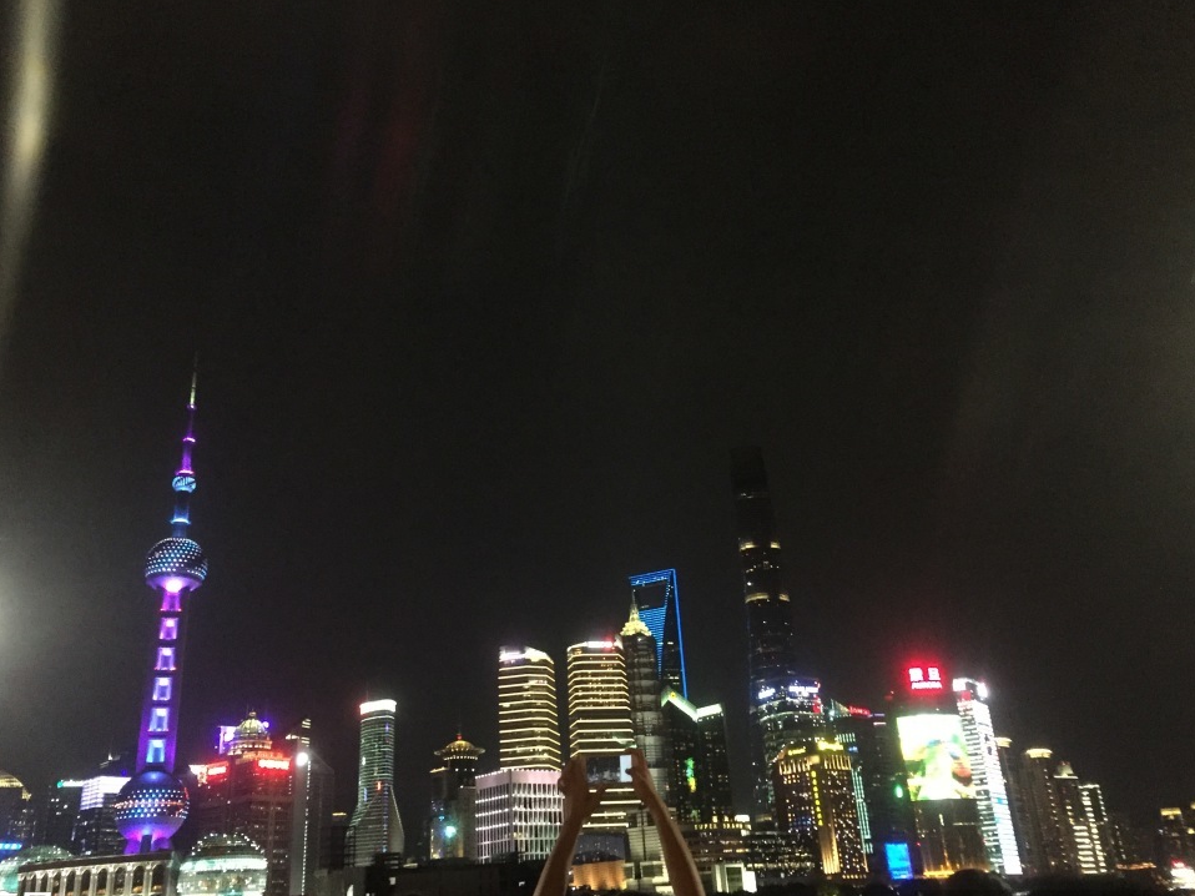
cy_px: 448
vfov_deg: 45.4
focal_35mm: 31
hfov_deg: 58.3
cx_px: 571
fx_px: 1070
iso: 400
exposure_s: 1/17
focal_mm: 4.15
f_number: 2.2
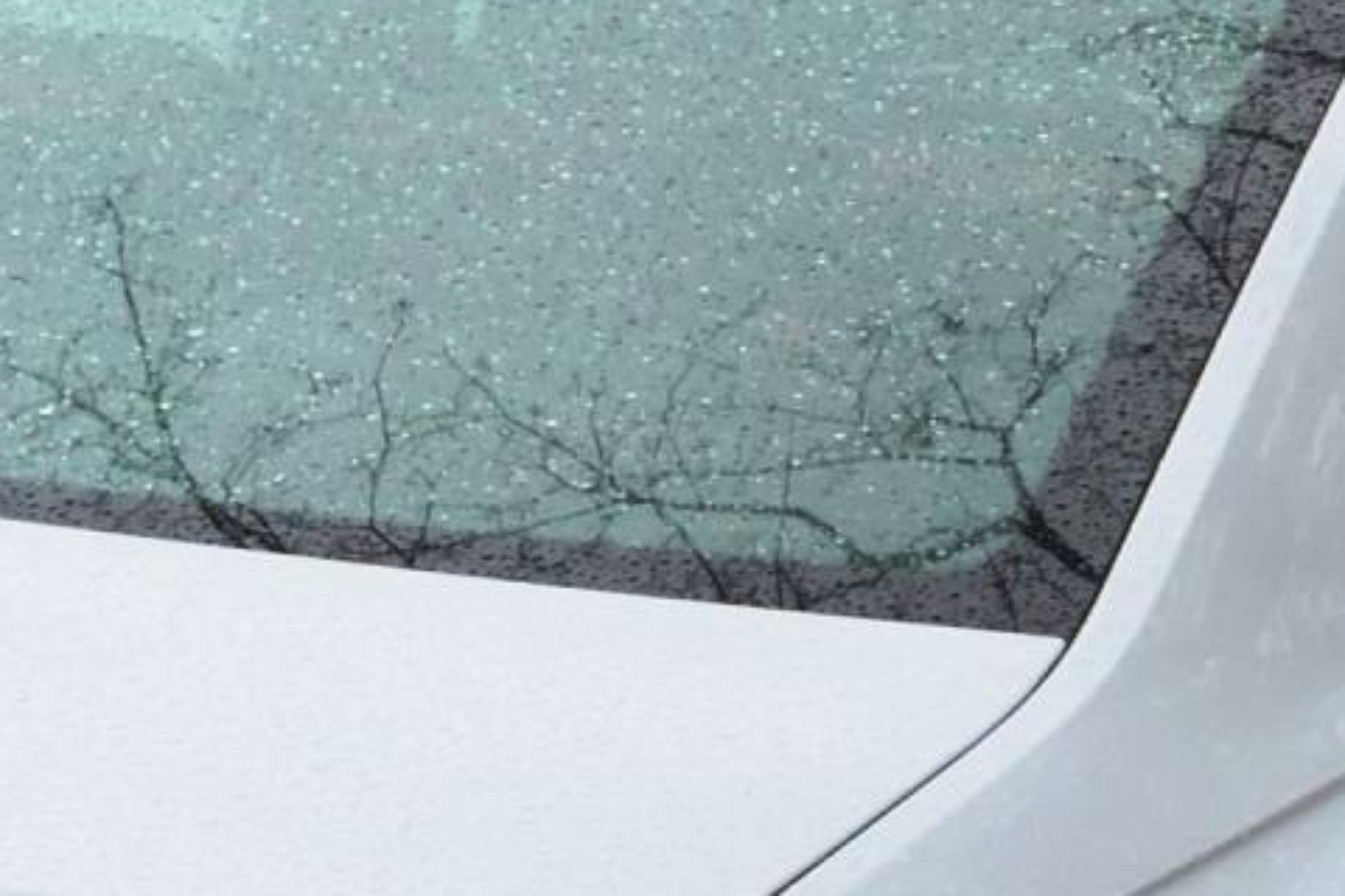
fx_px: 4857
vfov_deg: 10.5
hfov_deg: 15.8
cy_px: 722
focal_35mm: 130
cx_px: 600
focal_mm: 5.4
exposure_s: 1/30
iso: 125
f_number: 3.5
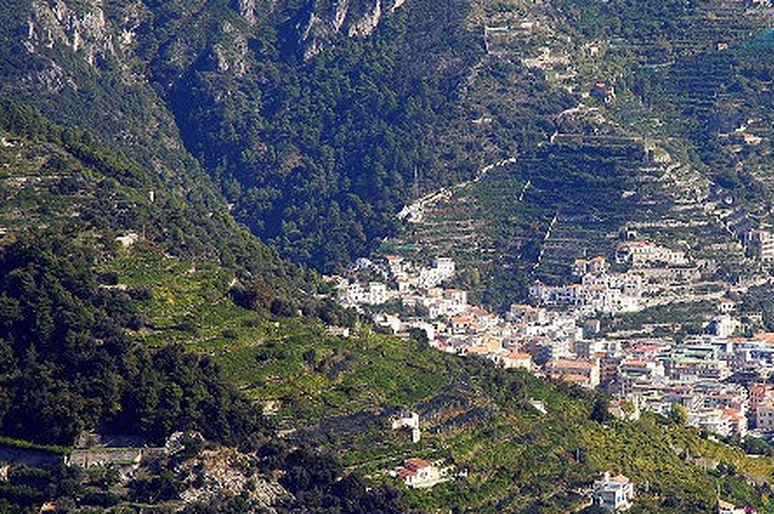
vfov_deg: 7.7
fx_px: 3823
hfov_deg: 11.5
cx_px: 560
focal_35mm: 178
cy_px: 298
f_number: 10
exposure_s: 1/250
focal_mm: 70
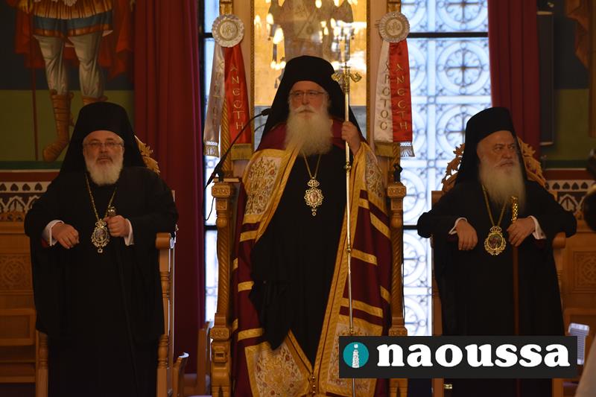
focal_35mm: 165
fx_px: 2731
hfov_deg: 12.5
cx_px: 298
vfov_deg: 8.3
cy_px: 198
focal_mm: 110
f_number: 4.8
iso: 900
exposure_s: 1/125
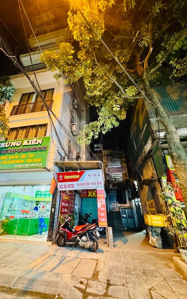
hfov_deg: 74.4
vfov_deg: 101.5
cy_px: 149
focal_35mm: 15
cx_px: 81
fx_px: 122
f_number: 2.2
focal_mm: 2.22
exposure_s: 1/33
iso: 1000
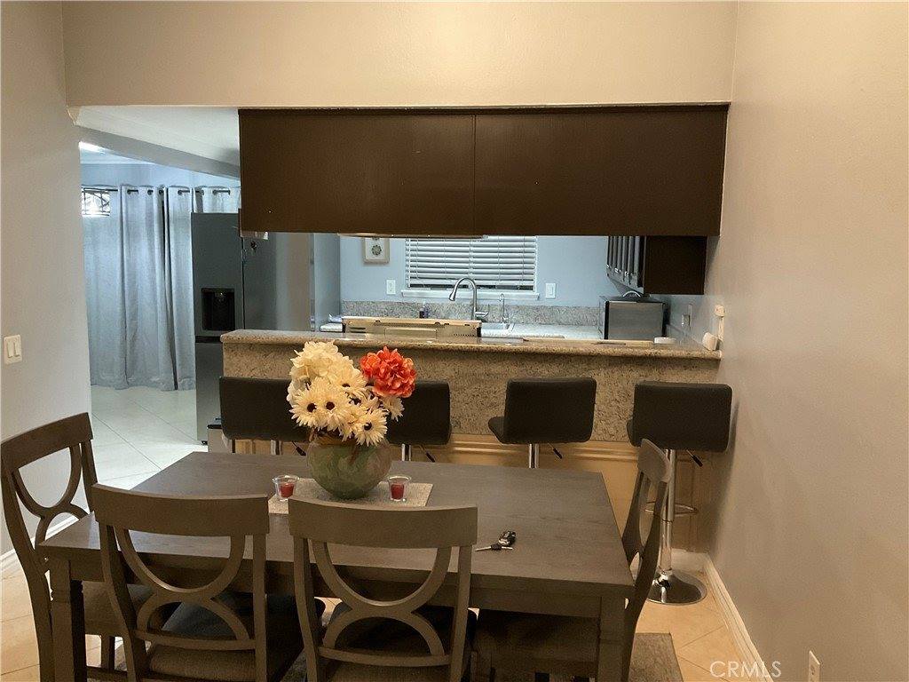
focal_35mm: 29
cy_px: 341
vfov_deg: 48.2
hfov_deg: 61.7
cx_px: 454
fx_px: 762
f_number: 1.8
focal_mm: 3
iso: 320
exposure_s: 1/40
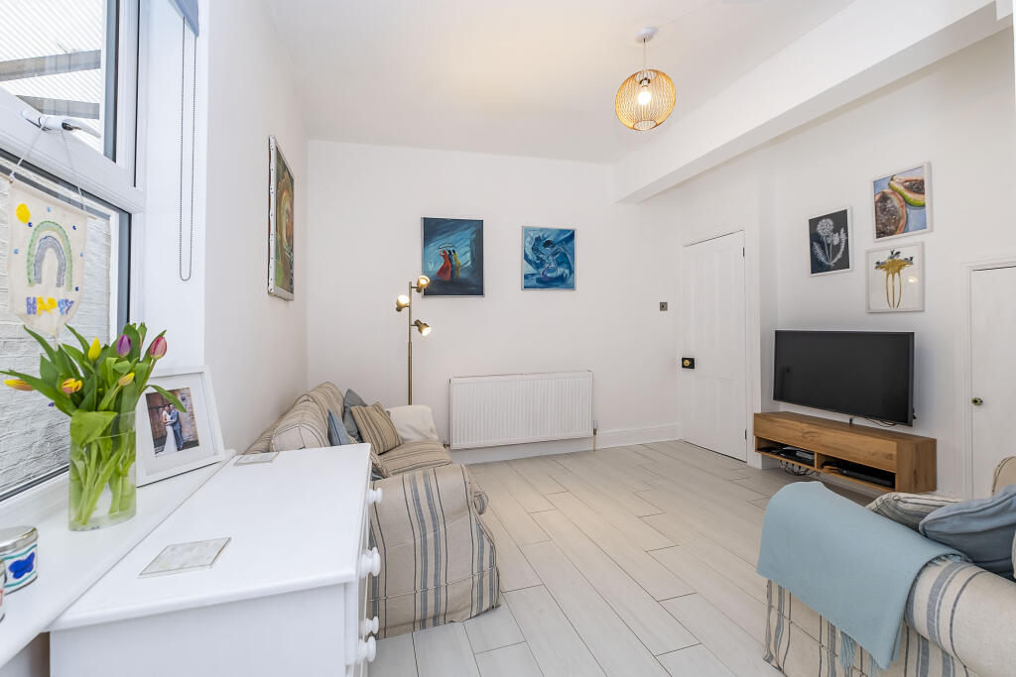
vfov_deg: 77.3
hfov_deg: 100.4
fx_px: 423
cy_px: 338
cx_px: 508
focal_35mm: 15
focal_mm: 10
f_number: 4
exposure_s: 1/60
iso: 250
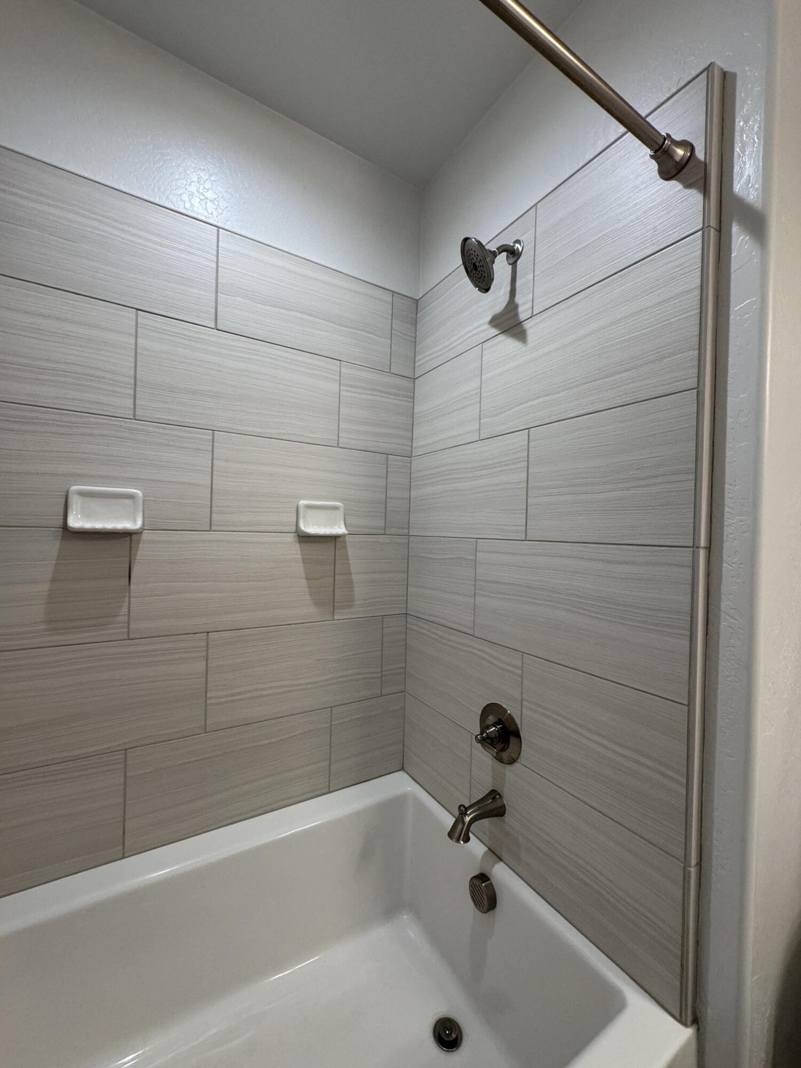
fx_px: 432
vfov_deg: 102.1
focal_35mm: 14
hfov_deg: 85.7
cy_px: 534
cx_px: 400
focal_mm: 2.22
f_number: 2.2
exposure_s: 1/120
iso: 200
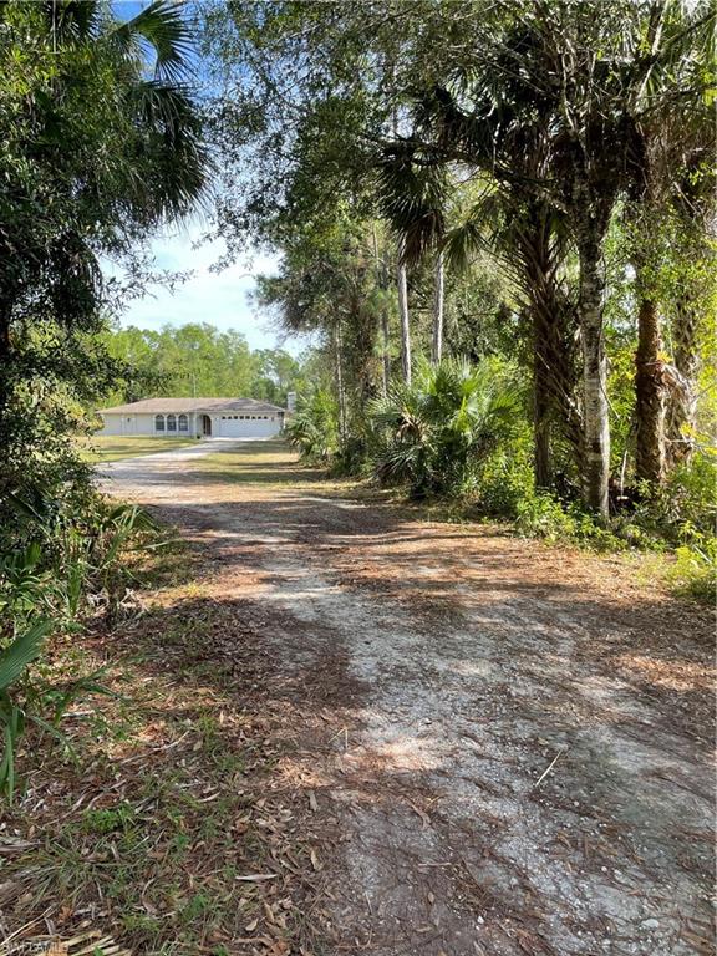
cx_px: 358
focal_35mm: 26
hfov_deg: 53.1
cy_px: 478
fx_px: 718
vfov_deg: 67.3
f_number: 1.6
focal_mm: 4.2
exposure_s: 1/496
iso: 32
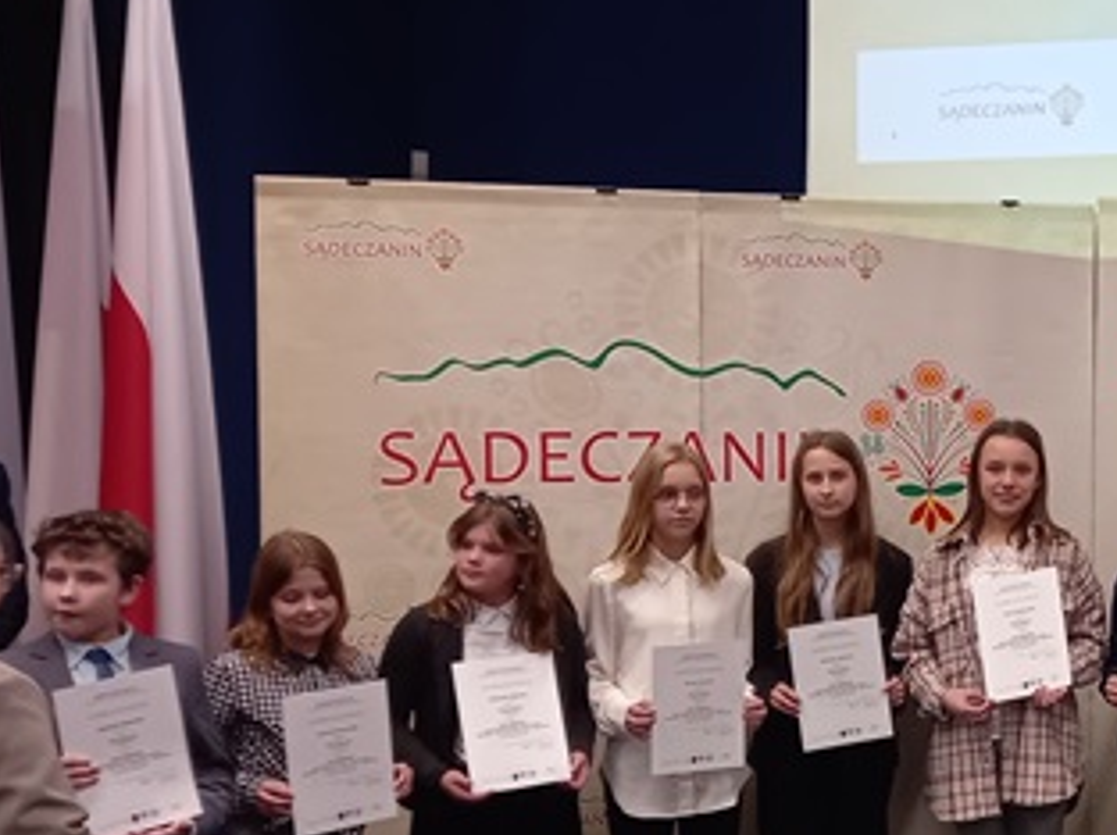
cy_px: 467
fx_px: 2063
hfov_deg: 27.4
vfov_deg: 22.9
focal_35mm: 64
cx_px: 1270
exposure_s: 1/50
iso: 200
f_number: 2
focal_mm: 4.6
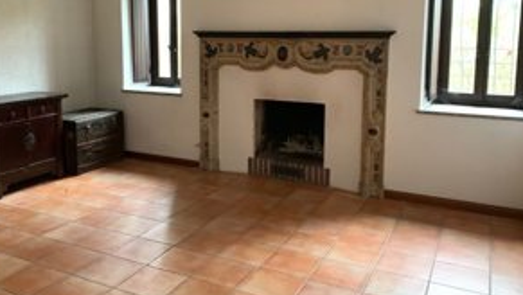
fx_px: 486
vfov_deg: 33.5
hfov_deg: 56.3
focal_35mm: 35
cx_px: 214
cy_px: 97
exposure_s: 1/33
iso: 400
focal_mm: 4.25
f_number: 1.8
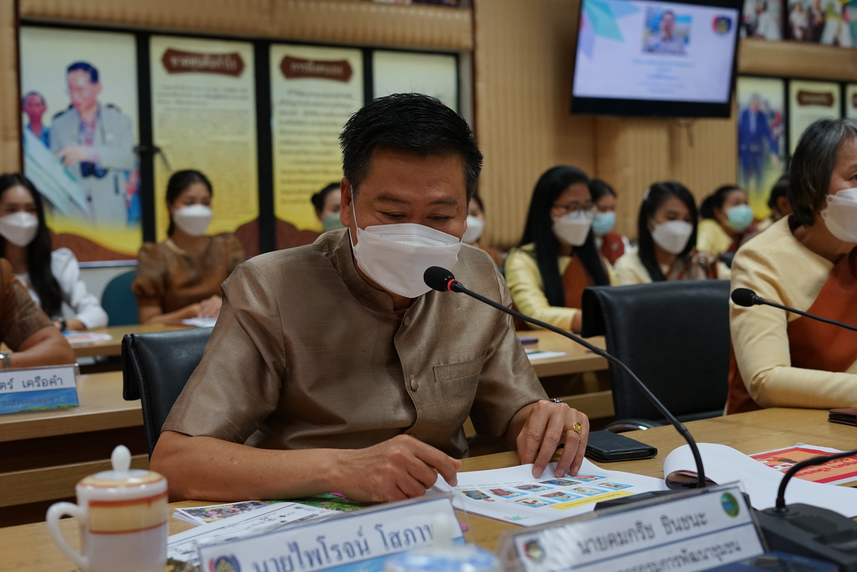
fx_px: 1190
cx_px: 428
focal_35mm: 50
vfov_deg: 27.0
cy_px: 286
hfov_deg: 39.6
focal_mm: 50
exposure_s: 1/160
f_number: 4
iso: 1250
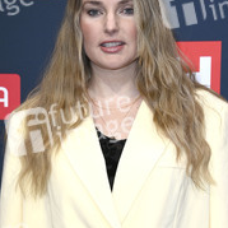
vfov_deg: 10.2
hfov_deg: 10.2
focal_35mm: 171
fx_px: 1274
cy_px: 190
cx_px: 107
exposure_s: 1/250
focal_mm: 90
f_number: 5.6
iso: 320
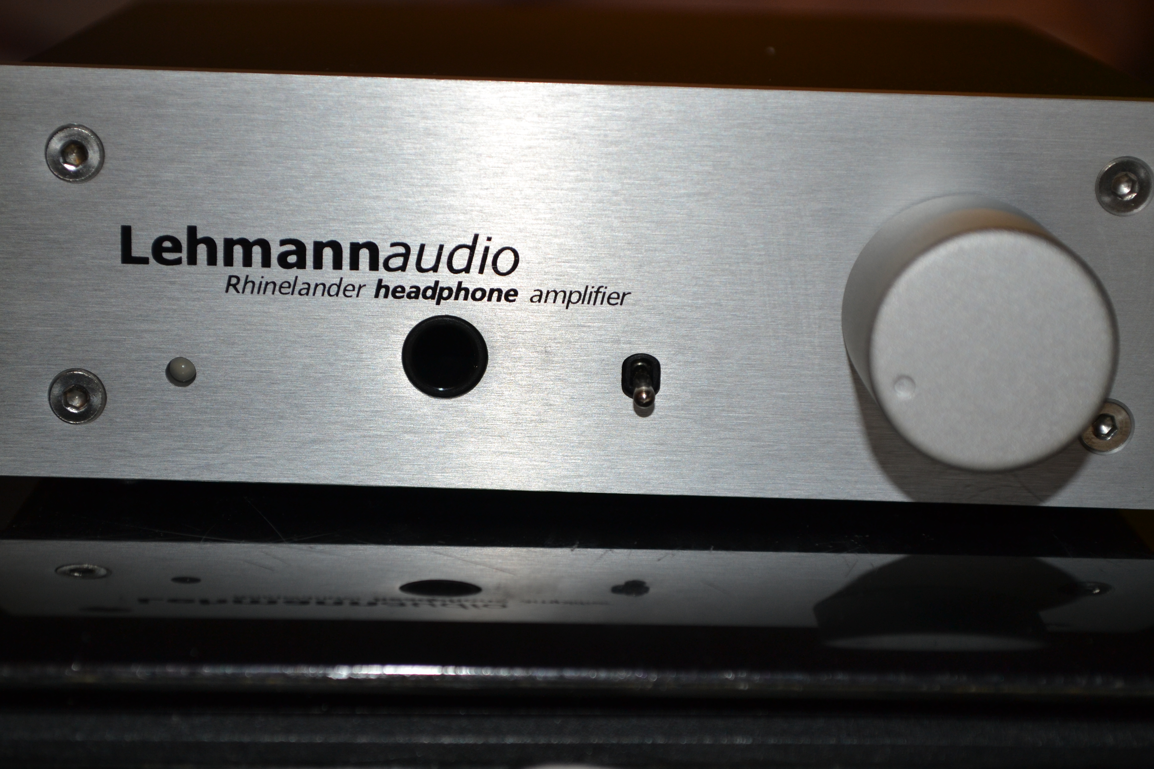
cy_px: 384
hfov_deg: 24.6
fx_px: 2644
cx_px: 577
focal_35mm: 82
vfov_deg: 16.6
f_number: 5.6
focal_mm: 55
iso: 280
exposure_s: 1/60
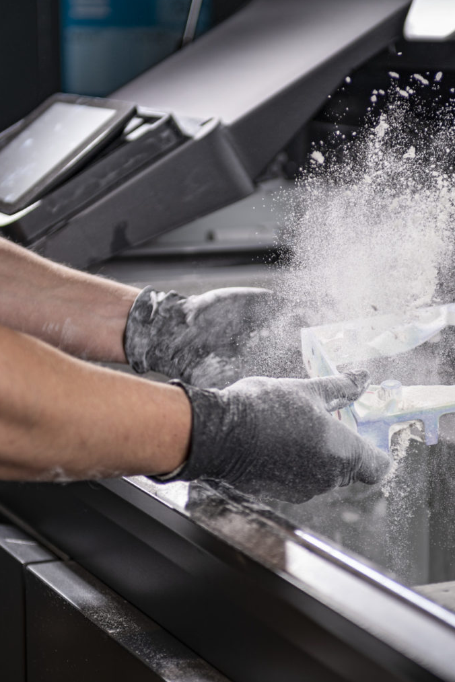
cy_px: 342
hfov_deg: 12.9
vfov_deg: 19.3
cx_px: 283
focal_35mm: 106
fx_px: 2009
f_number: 2.8
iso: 64
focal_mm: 70
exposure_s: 1/250
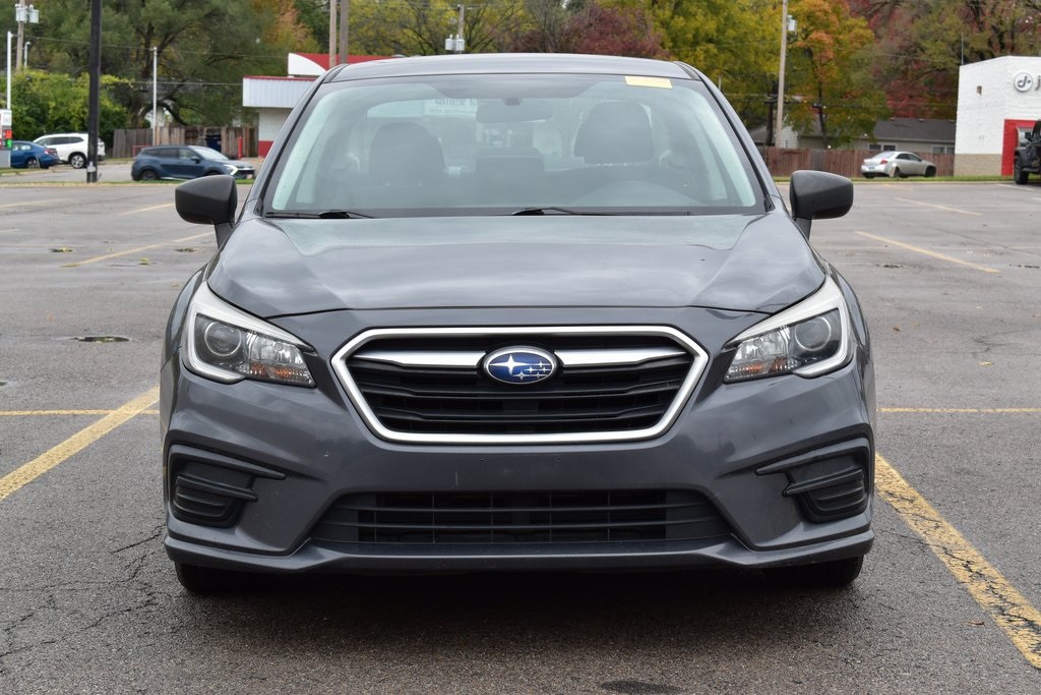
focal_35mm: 82
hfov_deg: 24.6
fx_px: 2386
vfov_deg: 16.6
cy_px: 348
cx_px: 520
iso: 400
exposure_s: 1/100
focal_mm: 55
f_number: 9
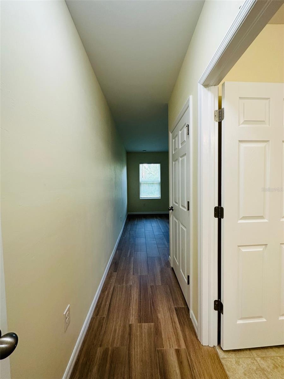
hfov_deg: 85.7
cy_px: 190
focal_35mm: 14
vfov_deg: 102.1
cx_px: 142
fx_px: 153
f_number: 2.2
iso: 160
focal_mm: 2.22
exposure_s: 1/120
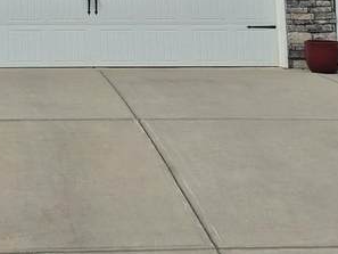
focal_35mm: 99
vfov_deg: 13.8
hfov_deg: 19.3
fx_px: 967
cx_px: 0
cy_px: -150
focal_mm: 5.4
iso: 25
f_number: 1.8
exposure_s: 1/2832
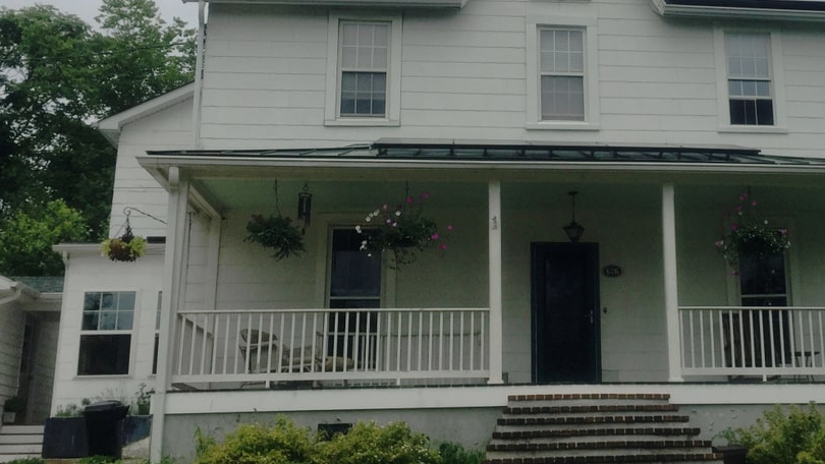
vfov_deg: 22.9
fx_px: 1138
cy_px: 133
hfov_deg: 39.0
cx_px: 603
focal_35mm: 52
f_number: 2.2
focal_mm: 4.15
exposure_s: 1/942
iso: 32
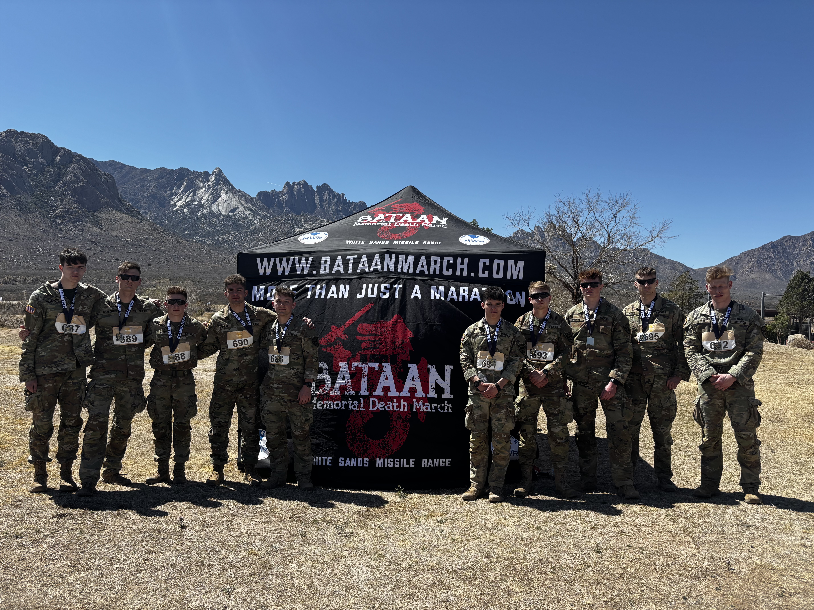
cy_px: 305
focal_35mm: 26
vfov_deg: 53.1
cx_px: 407
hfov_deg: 67.3
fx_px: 611
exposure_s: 1/2513
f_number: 1.6
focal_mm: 5.96
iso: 50
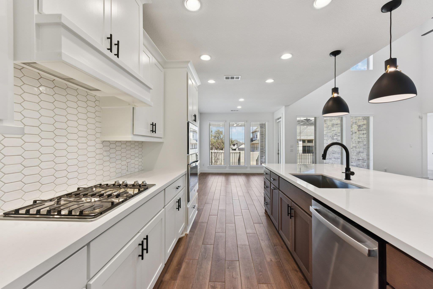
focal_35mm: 14
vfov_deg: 81.2
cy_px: 144
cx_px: 216
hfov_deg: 104.3
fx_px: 168
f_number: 8
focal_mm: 14
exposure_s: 1/160
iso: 800
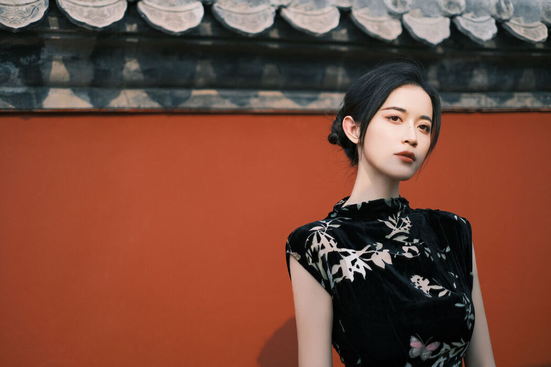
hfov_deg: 37.5
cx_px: 276
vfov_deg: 25.5
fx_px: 811
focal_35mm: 53
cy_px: 184
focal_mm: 35
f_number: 1.4
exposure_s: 1/32000
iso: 1250
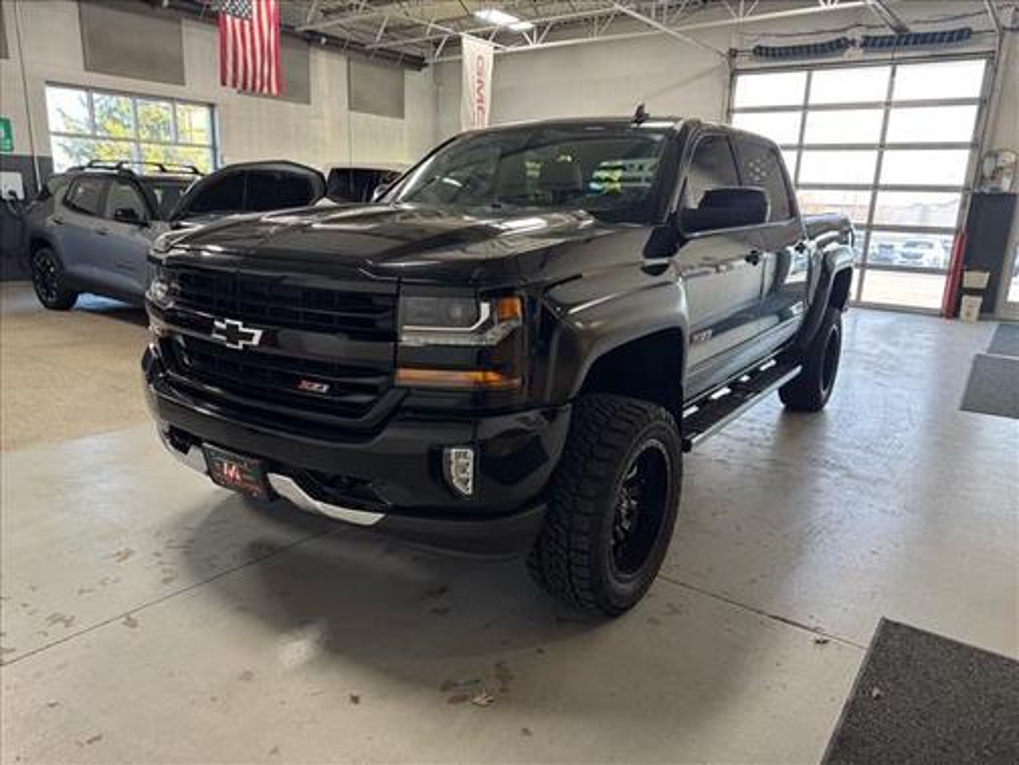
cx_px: 510
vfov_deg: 56.8
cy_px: 382
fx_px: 706
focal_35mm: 24
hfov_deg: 71.6
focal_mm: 6.76
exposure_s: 1/60
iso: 125
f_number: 1.78
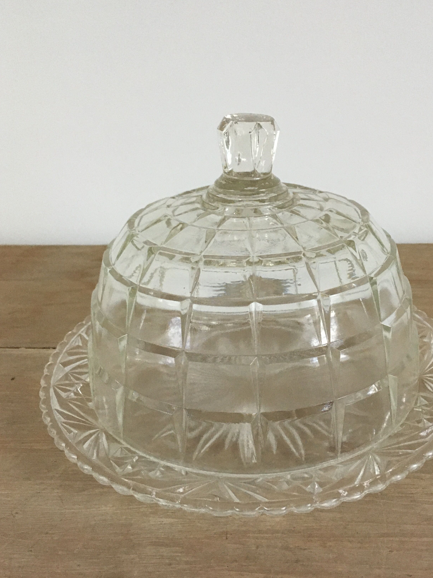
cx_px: 248
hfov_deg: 39.6
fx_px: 600
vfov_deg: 51.3
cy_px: 278
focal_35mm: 36
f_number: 2.2
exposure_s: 1/17
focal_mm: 4.15
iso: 200
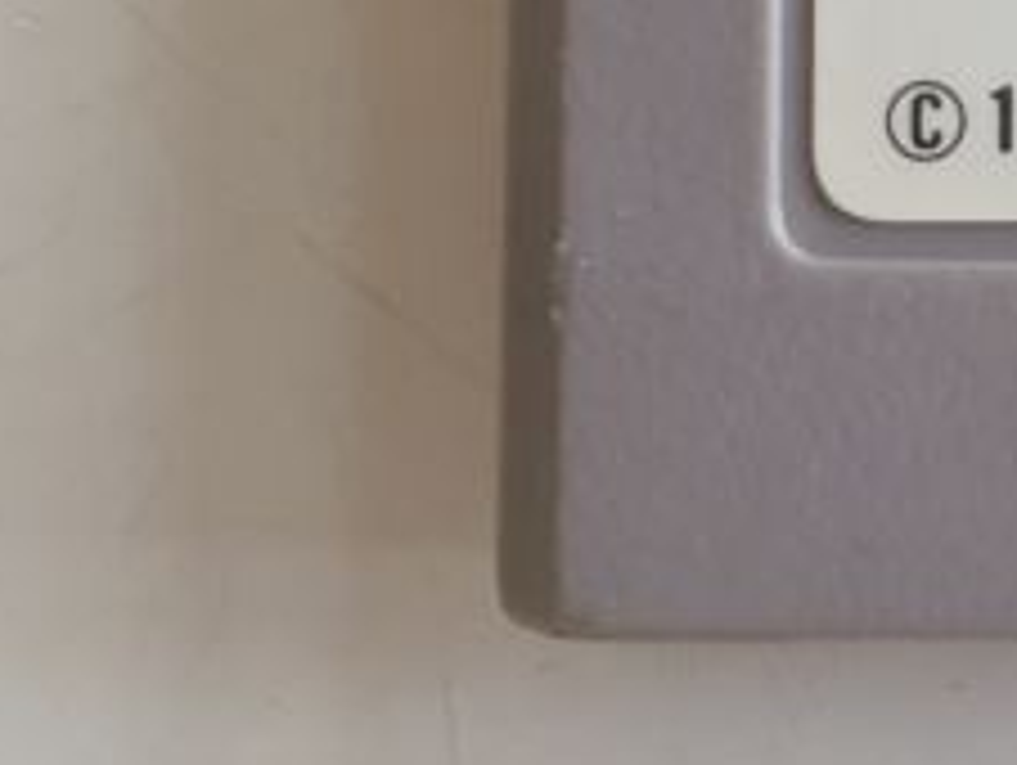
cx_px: 1858
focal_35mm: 115
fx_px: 3382
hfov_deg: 14.8
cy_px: -837
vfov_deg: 11.4
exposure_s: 1/50
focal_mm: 4.3
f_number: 2.4
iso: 320
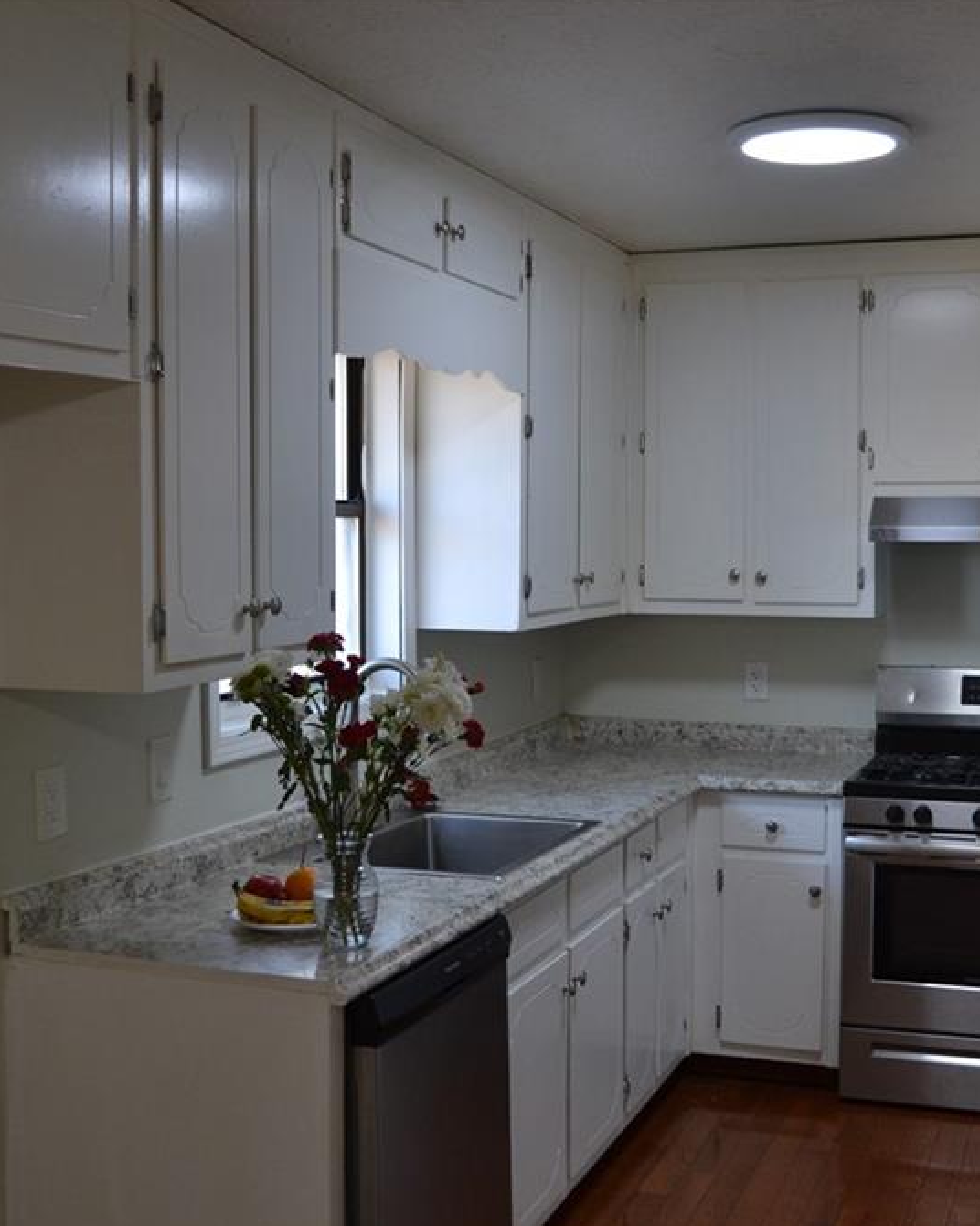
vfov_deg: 42.9
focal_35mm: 43
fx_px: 1559
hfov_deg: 34.6
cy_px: 613
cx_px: 638
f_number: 4.5
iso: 400
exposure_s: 1/80
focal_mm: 20
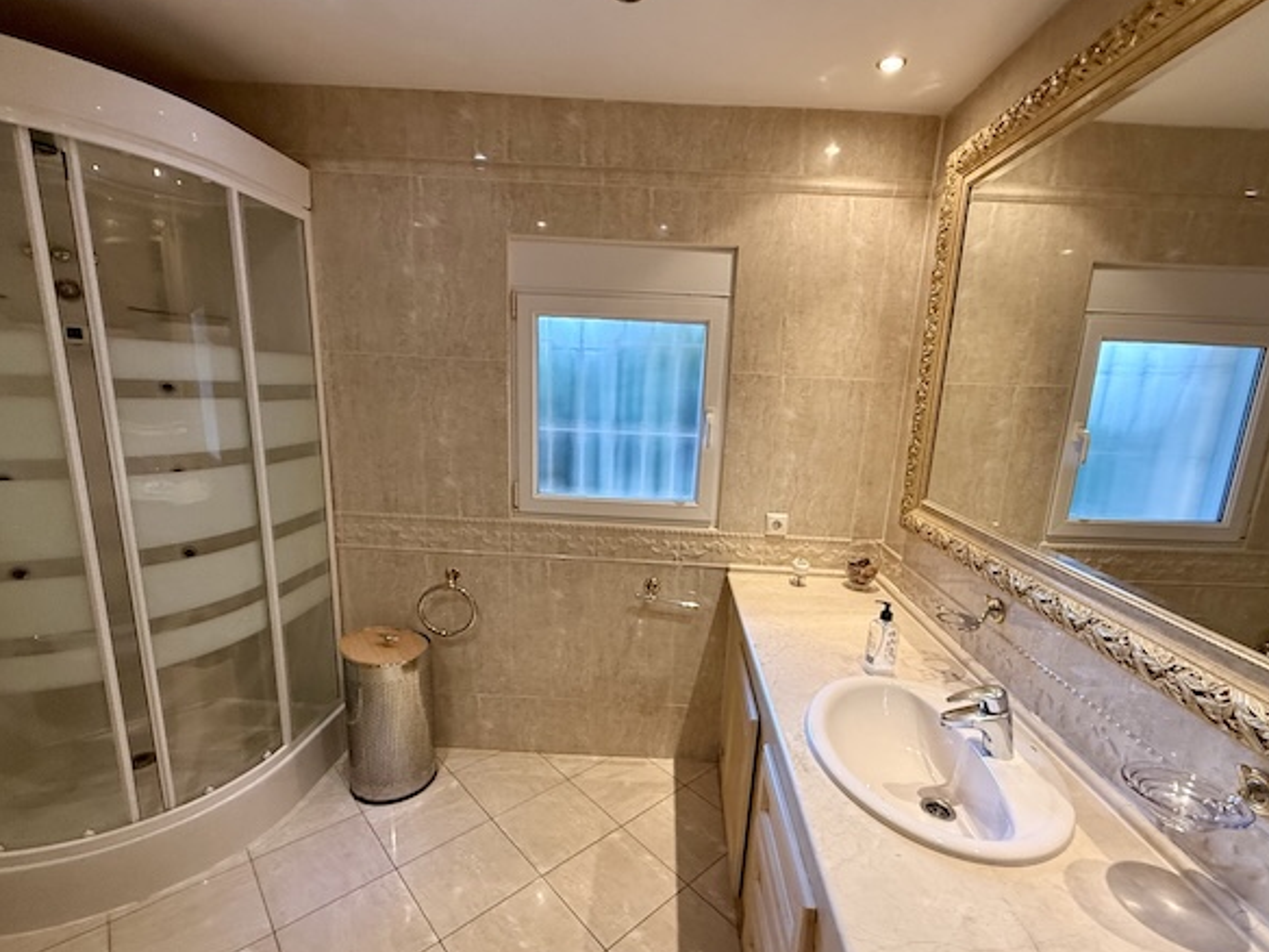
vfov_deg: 78.0
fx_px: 587
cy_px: 511
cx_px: 668
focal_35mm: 16
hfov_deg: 94.4
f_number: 2.2
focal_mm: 2.22
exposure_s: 1/100
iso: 320
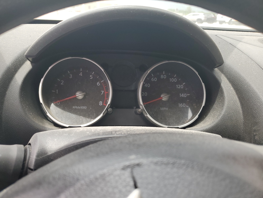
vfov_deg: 53.1
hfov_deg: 67.3
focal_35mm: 26
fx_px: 198
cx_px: 132
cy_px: 99
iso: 50
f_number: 1.5
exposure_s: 1/417
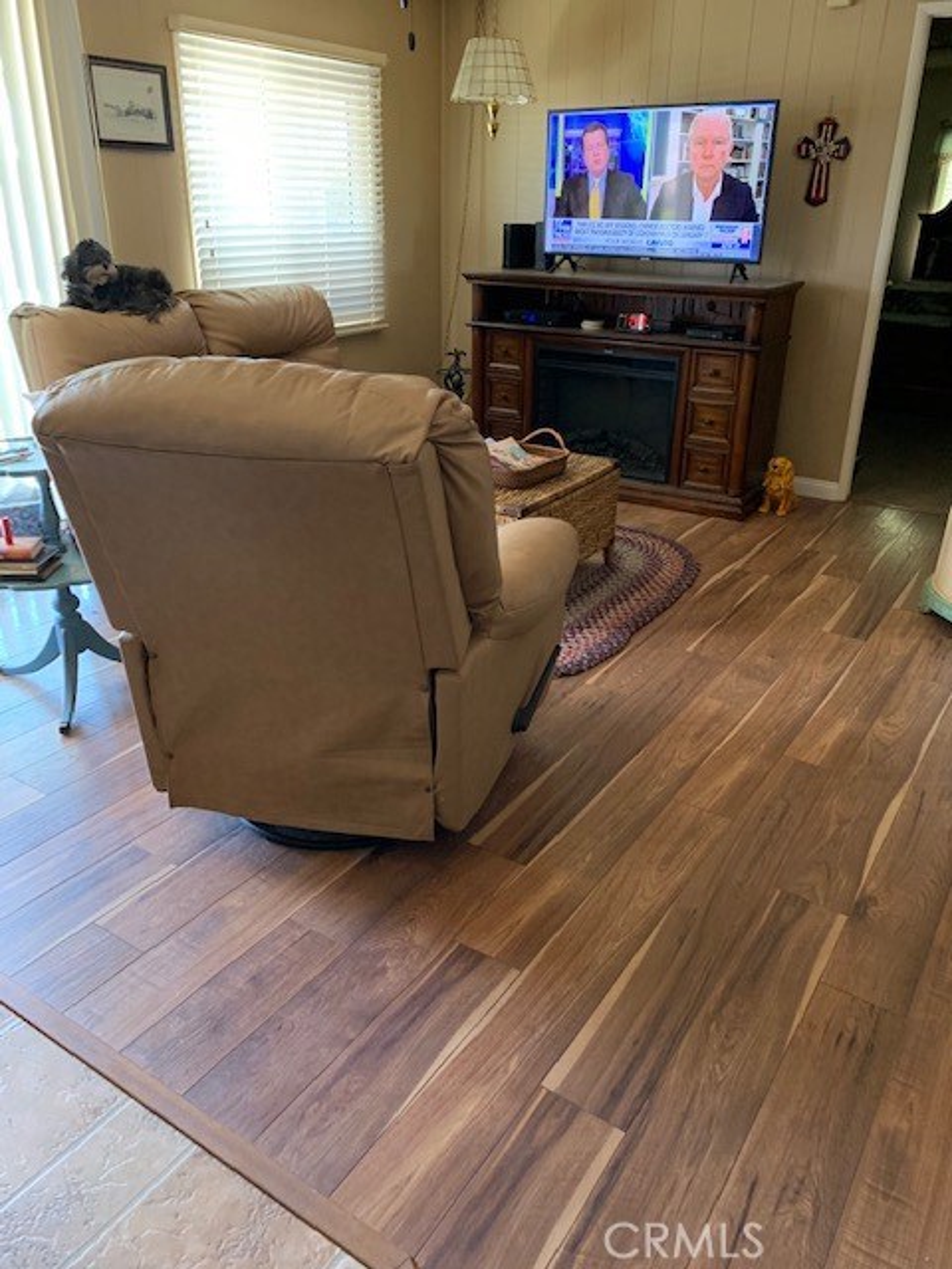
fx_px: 953
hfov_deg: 53.1
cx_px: 476
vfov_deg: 67.3
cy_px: 634
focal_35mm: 26
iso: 400
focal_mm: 4.25
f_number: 1.8
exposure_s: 1/40
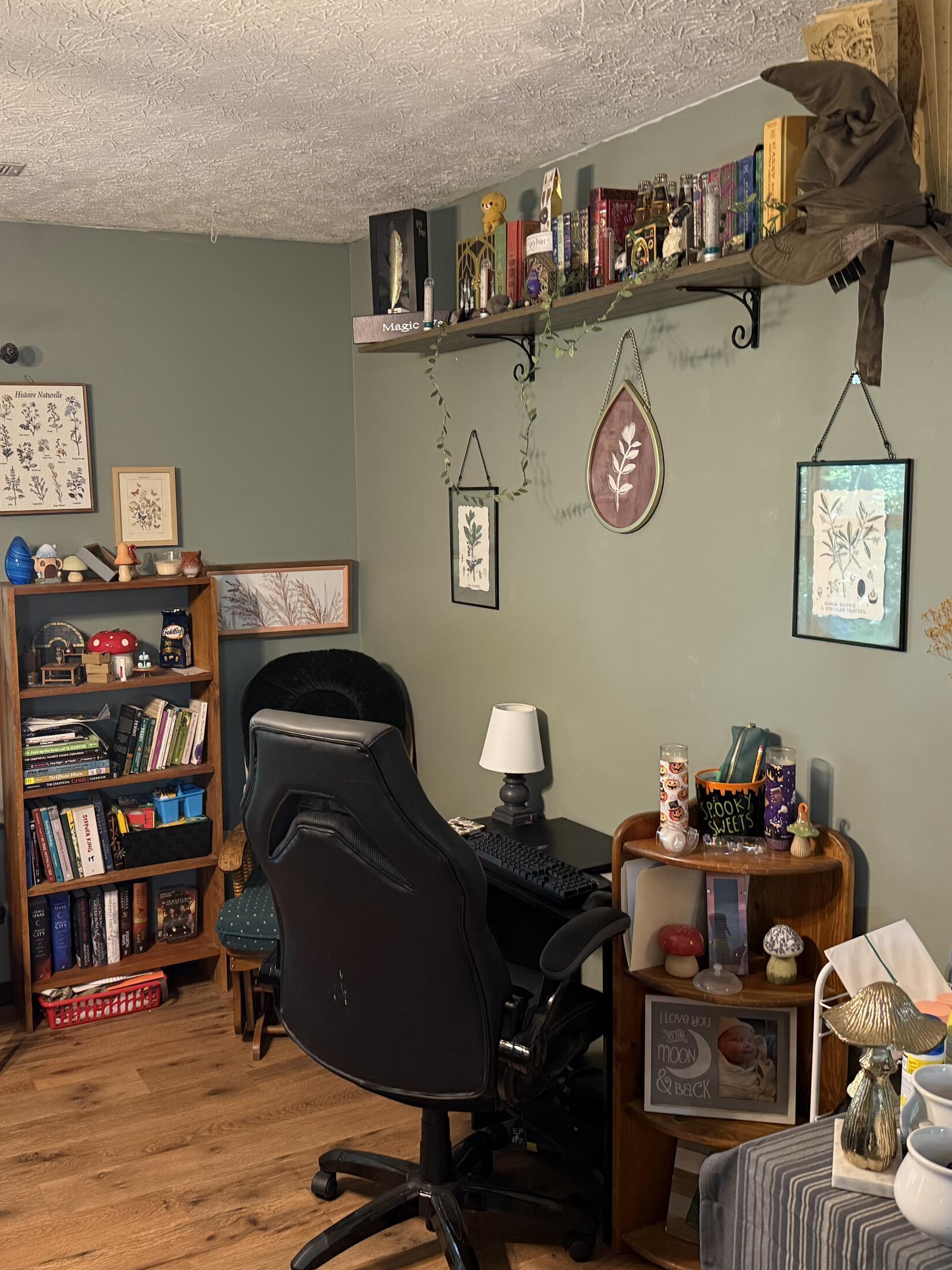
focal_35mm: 33
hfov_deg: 42.6
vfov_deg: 55.4
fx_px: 1210
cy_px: 640
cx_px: 349
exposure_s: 1/60
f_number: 1.78
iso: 320
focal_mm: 6.76
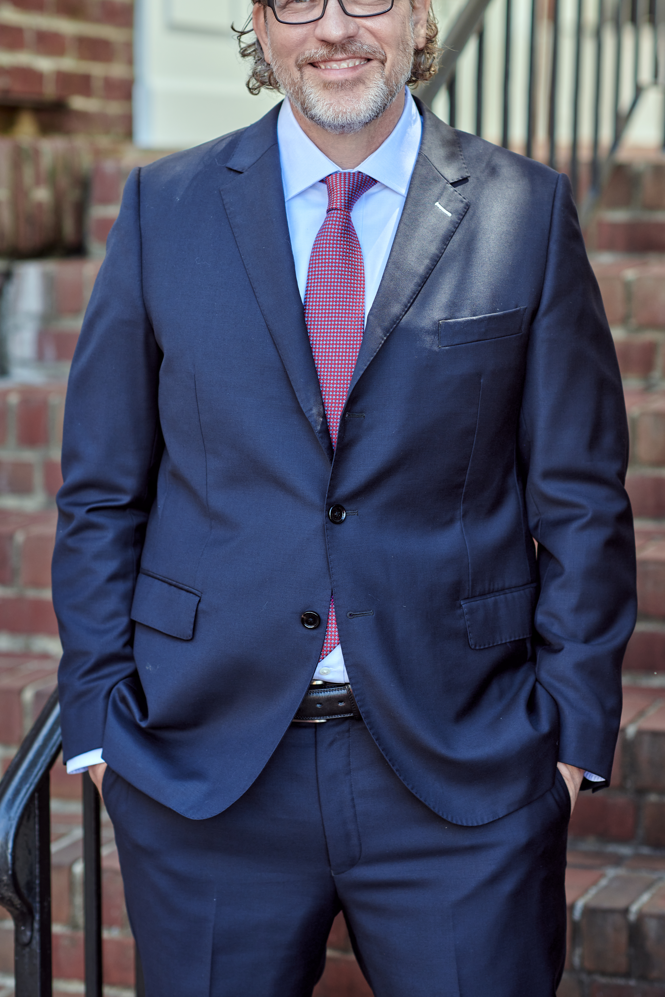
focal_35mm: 107
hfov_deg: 12.8
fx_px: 2965
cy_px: 400
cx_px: 348
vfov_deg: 19.1
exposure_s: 1/200
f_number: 2.8
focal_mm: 85
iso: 125
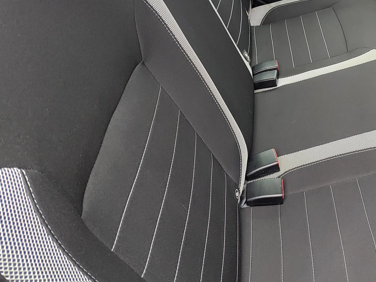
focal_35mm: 40
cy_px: 82
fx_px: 434
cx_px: 304
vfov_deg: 35.4
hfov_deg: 44.4
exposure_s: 1/50
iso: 369
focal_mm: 5.56
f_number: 1.8
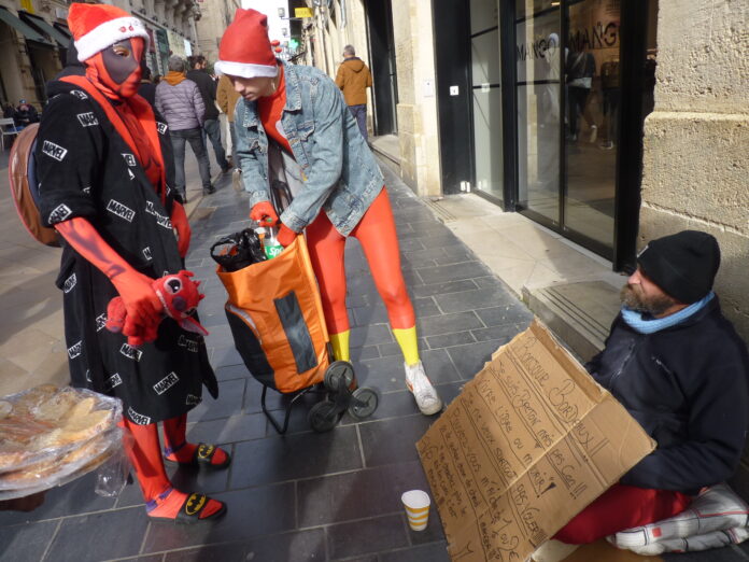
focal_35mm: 27
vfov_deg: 51.4
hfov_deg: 65.3
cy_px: 281
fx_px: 584
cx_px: 374
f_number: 4
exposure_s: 1/125
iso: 80
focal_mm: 4.8
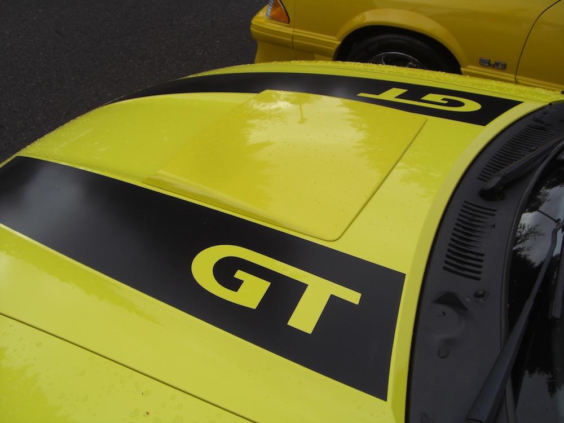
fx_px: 619
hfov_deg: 49.0
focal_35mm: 38
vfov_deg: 37.7
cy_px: 212
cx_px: 282
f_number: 2.7
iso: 64
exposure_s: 1/800
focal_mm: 6.2
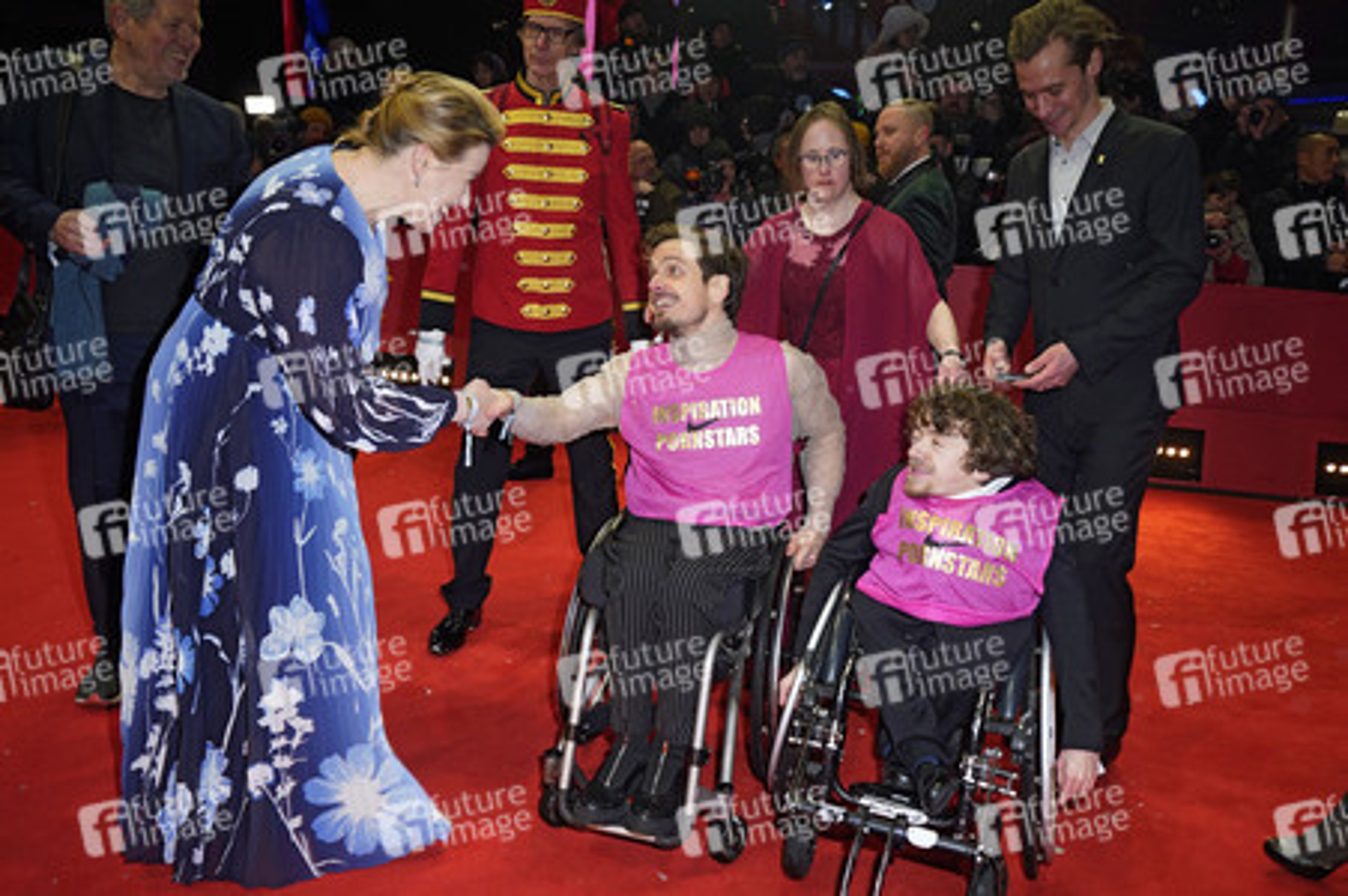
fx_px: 1085
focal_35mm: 29
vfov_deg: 44.9
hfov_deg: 63.7
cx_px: 674
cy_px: 448
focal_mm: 29
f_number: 5.6
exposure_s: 1/160
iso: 640
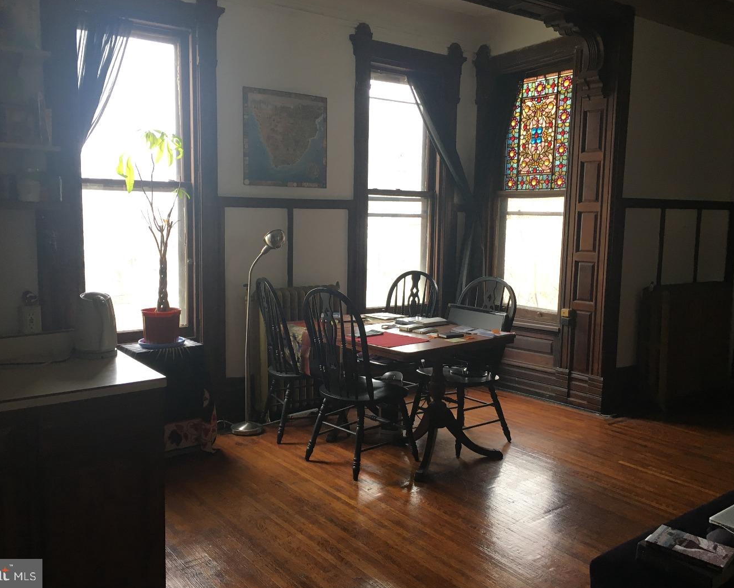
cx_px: 347
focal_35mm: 31
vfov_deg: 47.1
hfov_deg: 57.1
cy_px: 289
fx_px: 673
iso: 32
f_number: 2.2
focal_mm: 4.15
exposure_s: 1/30
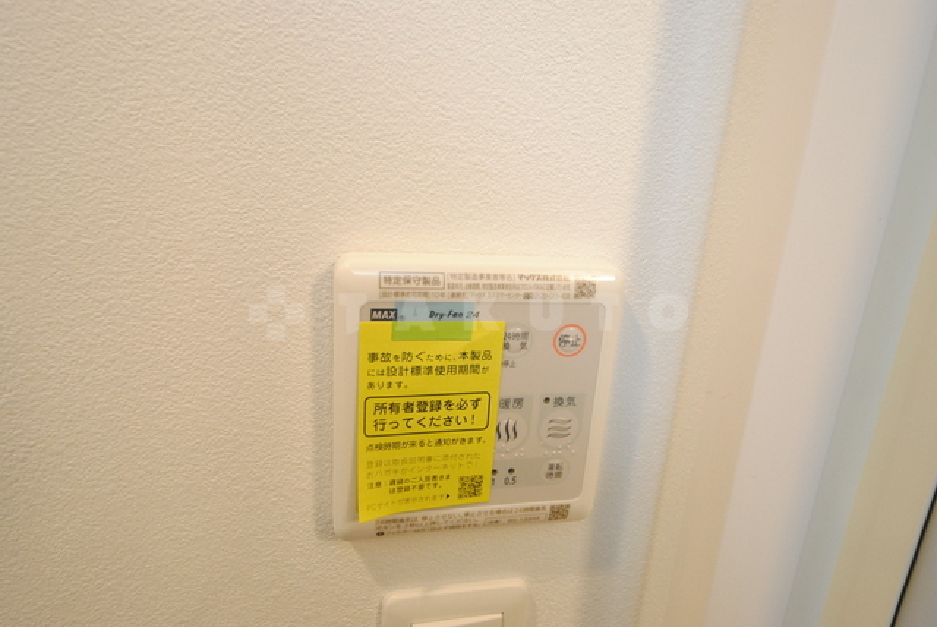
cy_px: 314
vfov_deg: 59.6
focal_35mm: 21
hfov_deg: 81.2
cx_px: 468
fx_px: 547
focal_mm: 14
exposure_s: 1/30
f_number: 5.3
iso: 1000
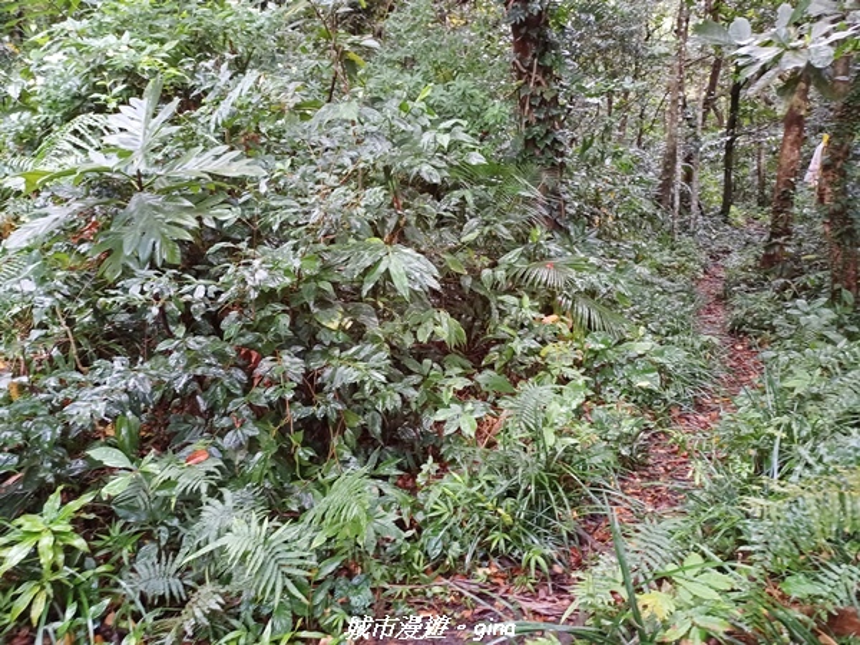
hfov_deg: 69.4
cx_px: 430
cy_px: 322
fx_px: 621
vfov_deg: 54.9
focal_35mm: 25
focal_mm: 4.6
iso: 400
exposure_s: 1/30
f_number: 1.8
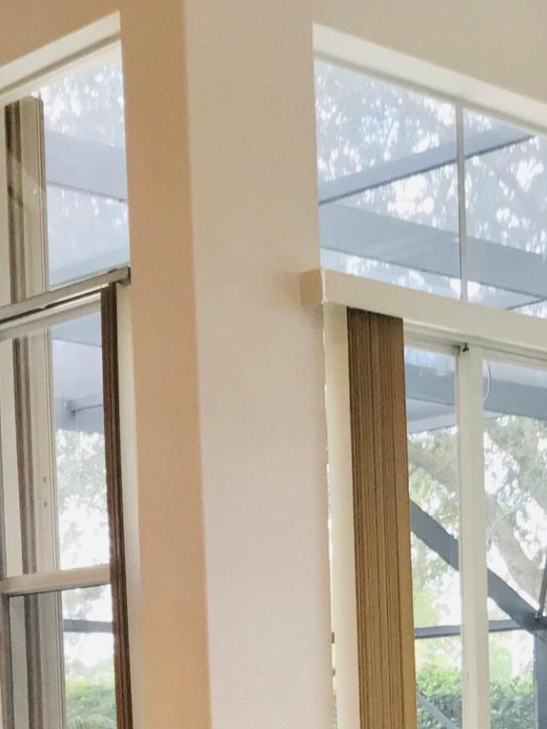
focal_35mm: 94
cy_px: 864
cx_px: 449
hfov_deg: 15.6
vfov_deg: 19.7
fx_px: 1981
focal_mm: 3.99
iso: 40
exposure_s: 1/120
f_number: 1.8
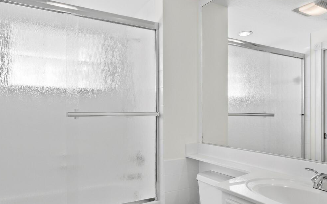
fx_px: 214
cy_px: 115
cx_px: 144
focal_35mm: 24
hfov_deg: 74.5
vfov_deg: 50.9
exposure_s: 1/3
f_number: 14
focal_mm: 7
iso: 320
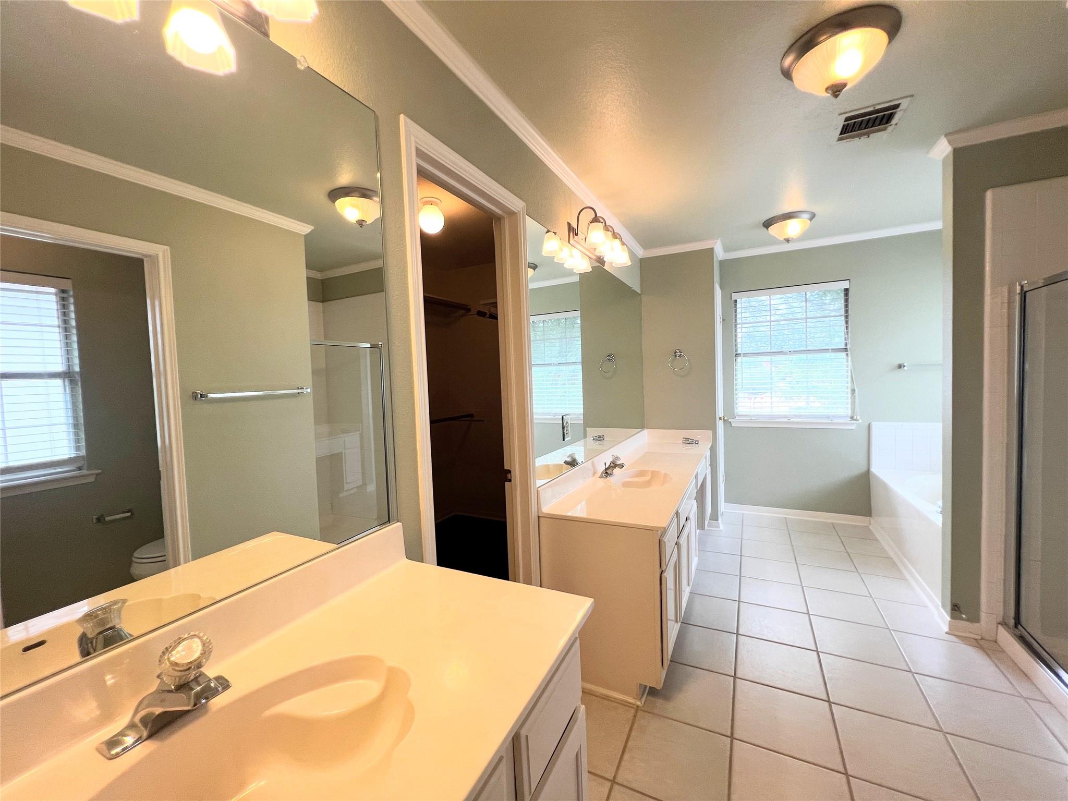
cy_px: 400
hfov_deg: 106.2
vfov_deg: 89.9
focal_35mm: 13
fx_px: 401
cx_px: 534
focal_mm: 1.57
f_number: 1.8
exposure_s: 1/120
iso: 80
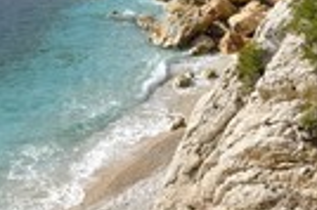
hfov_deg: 21.9
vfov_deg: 14.8
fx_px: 800
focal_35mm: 91
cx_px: 38
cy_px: 7
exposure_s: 1/250
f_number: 16
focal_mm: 29
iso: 200
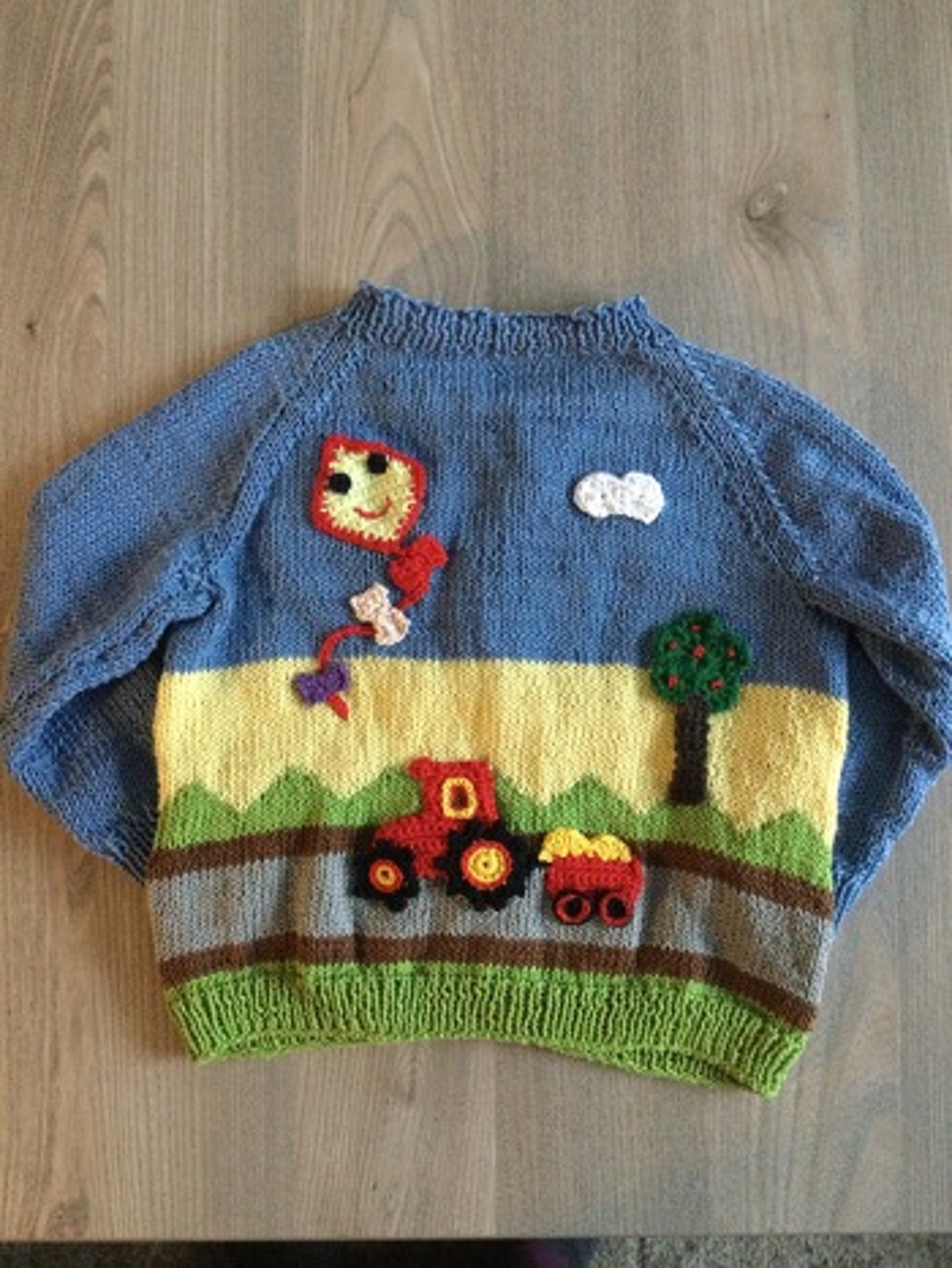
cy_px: 634
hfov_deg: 45.5
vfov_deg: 58.3
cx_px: 476
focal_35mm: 31
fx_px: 1136
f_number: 2.4
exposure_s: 1/17
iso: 500
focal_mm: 3.3
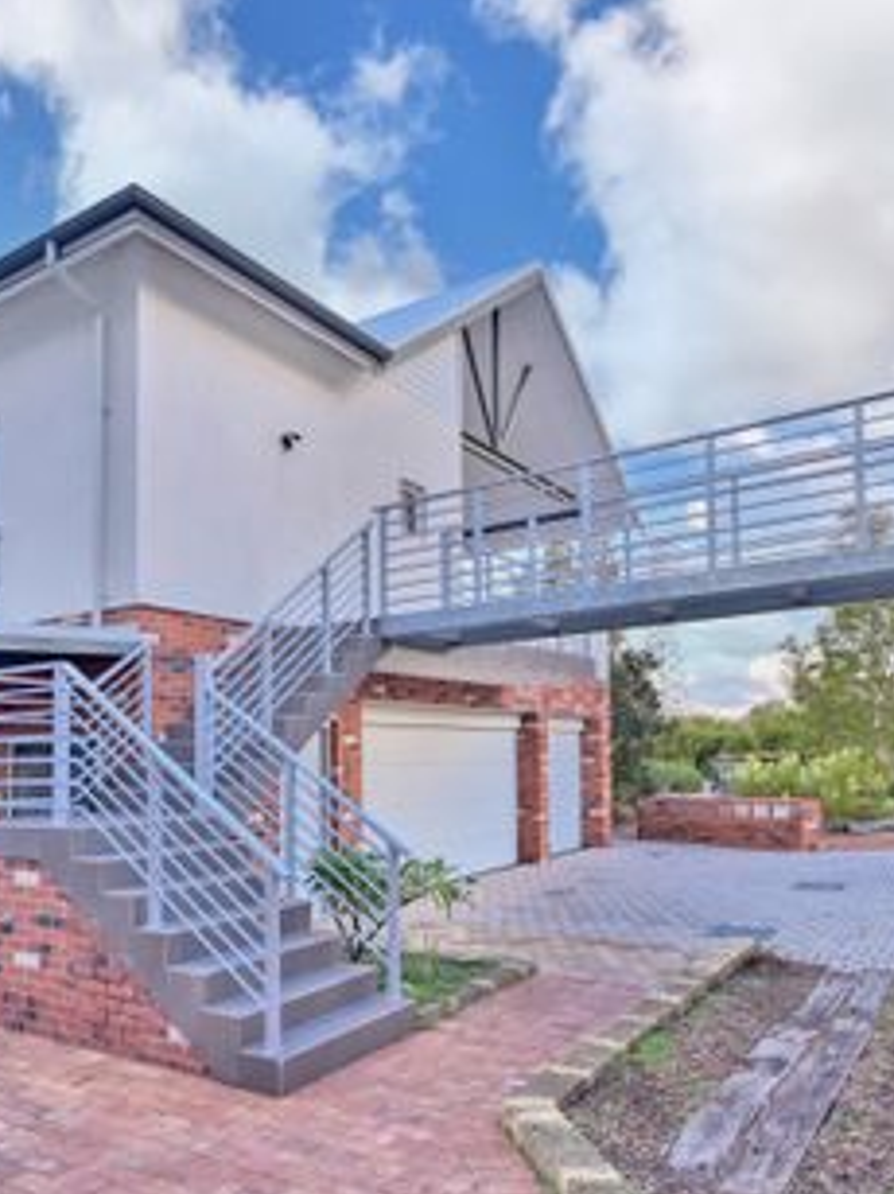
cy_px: 597
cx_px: 295
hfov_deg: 52.4
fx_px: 887
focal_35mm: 26
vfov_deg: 67.9
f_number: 11
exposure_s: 1/10
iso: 280
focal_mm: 17.5
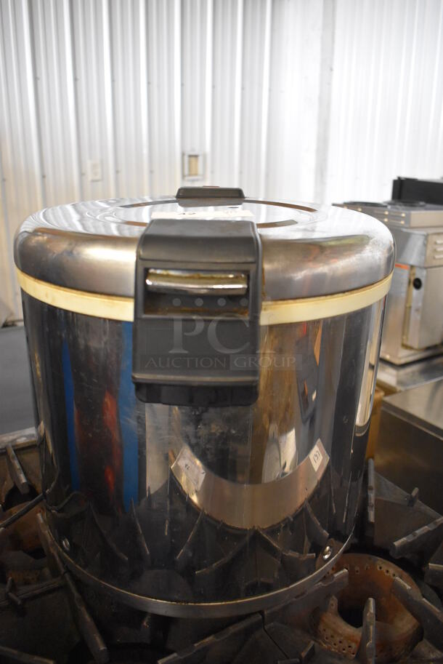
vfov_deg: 61.9
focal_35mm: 30
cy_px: 332
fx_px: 553
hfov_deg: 43.7
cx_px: 222
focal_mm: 20
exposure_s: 1/125
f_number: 3.5
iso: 4000
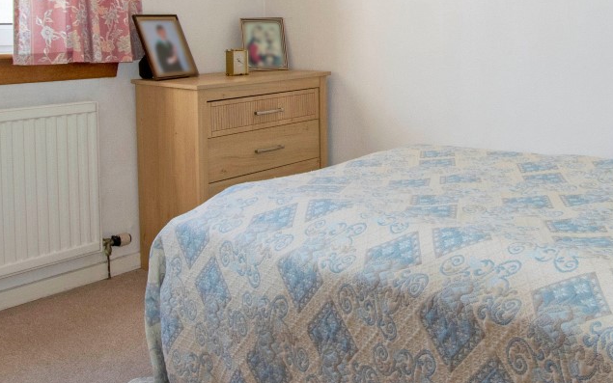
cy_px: 37
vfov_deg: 31.2
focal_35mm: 39
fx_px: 652
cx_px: 403
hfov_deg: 49.6
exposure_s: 1/125
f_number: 5.6
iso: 320
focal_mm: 10
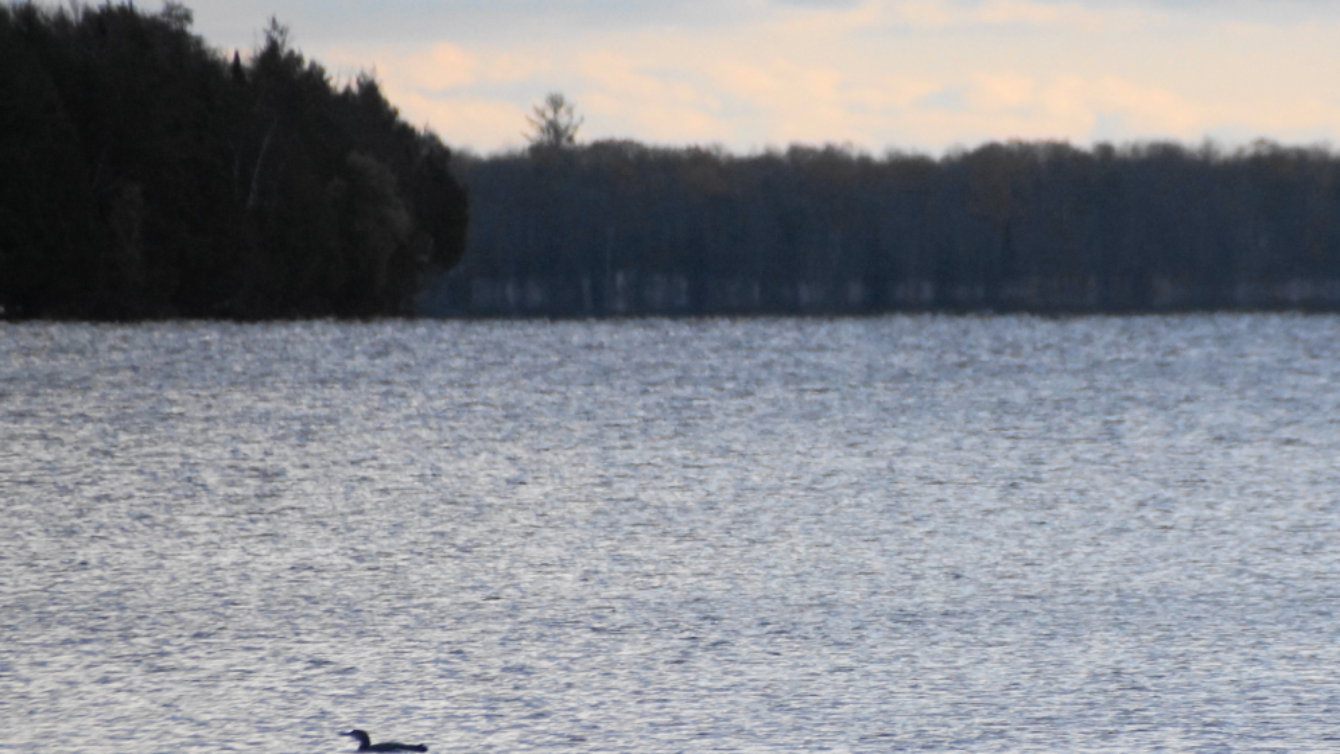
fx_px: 14001
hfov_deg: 5.5
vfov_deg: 3.1
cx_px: 671
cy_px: 438
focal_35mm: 394
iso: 500
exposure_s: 1/400
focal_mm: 250
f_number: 6.3
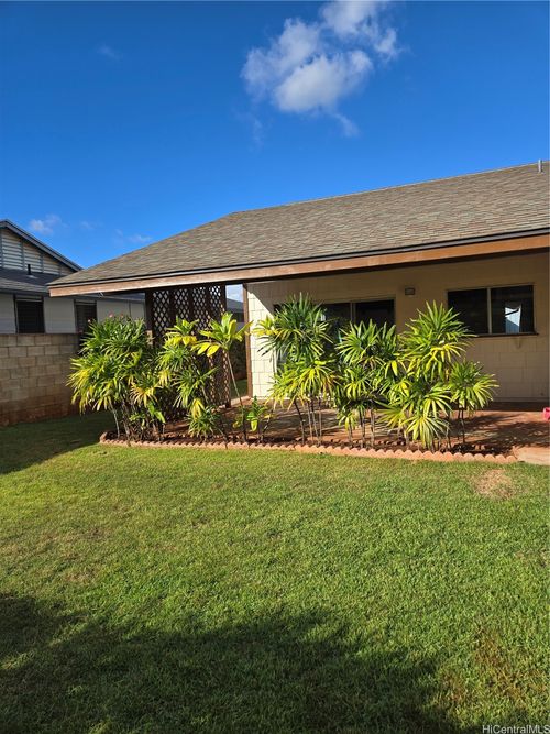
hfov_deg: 58.9
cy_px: 367
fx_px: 487
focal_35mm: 23
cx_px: 275
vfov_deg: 73.9
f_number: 1.8
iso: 25
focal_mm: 5.4
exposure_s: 1/1601
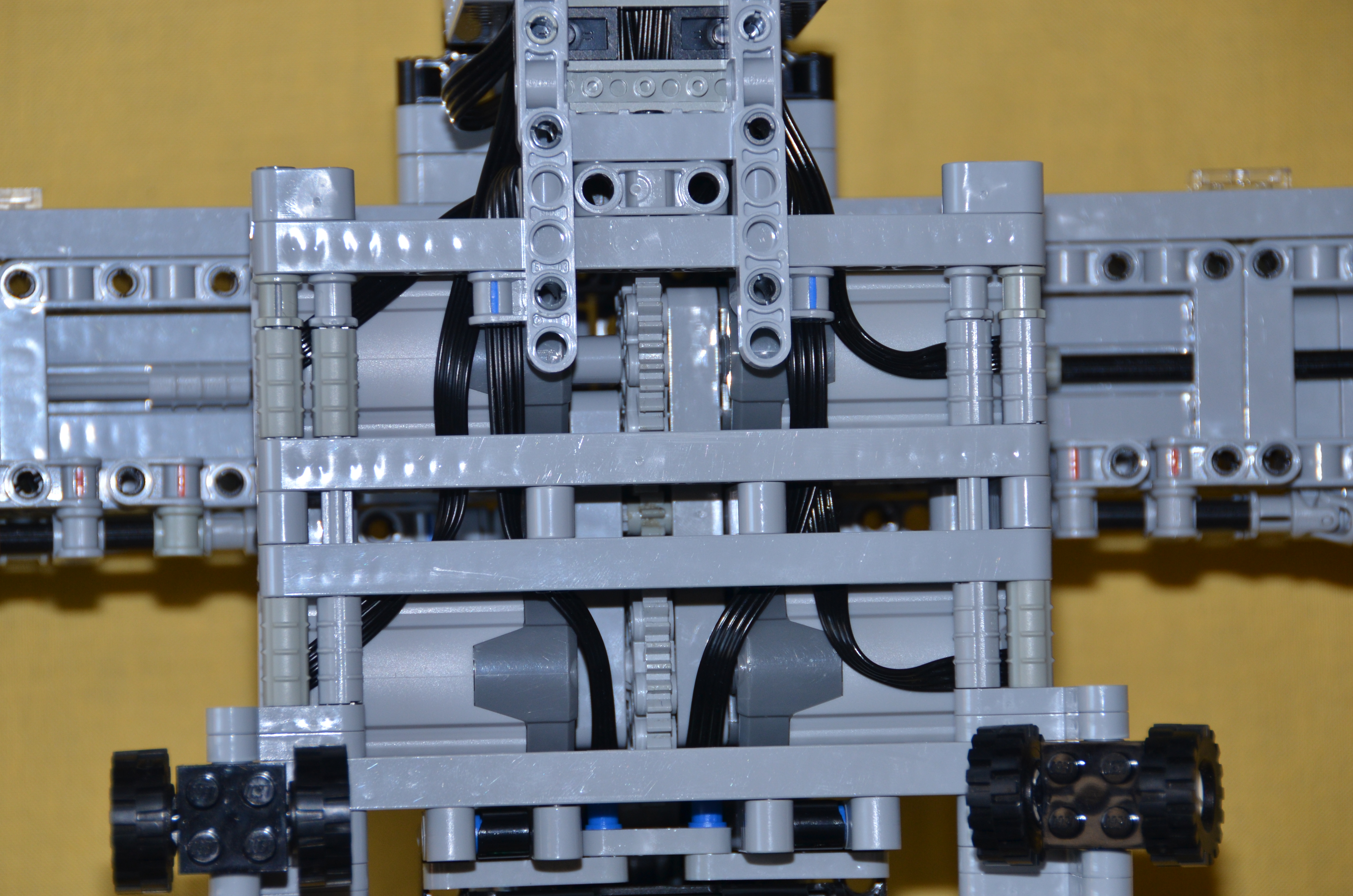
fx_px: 6358
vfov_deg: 8.1
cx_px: 653
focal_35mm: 170
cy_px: 476
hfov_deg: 12.1
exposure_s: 1/60
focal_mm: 105
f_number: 5.6
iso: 280
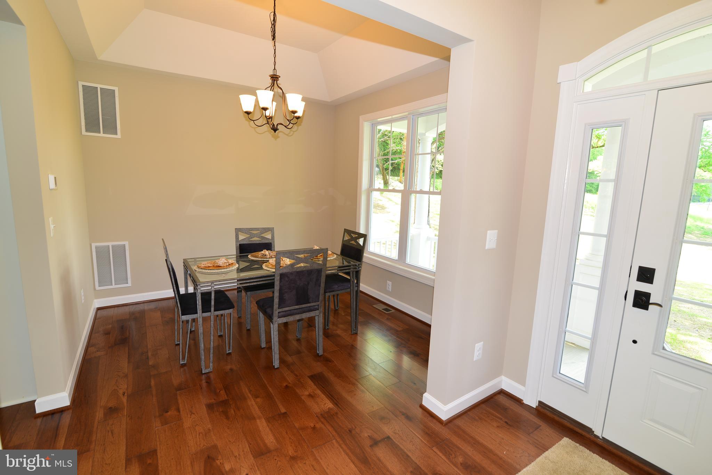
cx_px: 356
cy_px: 238
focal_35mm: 16
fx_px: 316
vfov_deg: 73.8
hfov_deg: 96.7
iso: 200
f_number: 5
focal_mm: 16
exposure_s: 1/30
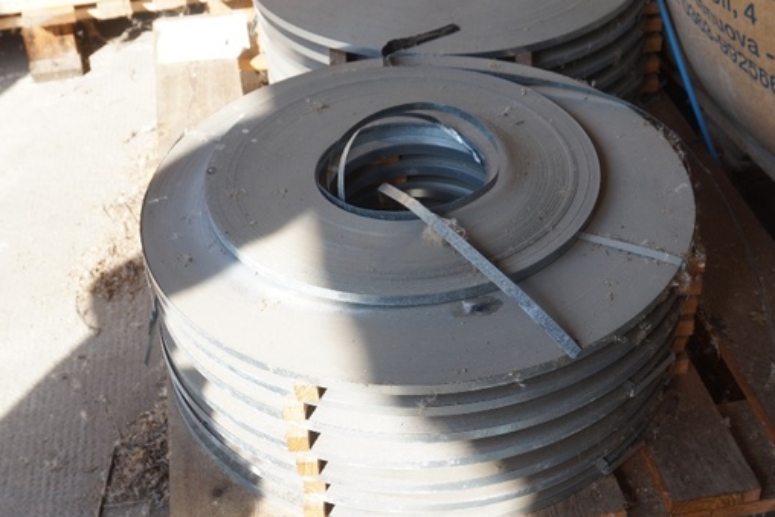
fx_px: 1098
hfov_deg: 38.9
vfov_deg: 26.5
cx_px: 398
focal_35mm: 51
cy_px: 246
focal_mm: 24
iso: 100
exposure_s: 1/80
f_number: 5.6
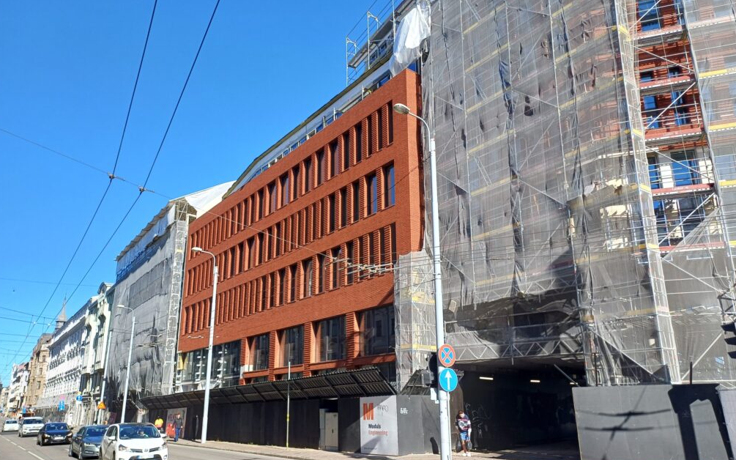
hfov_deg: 68.4
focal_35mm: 27
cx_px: 365
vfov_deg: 45.9
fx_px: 542
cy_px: 256
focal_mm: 4.65
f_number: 1.8
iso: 50
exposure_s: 1/766
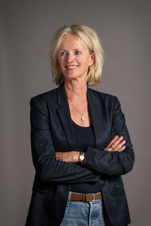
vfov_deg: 23.9
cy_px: 113
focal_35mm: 85
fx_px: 535
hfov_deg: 16.1
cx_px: 76
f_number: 5
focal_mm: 85
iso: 100
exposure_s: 1/60
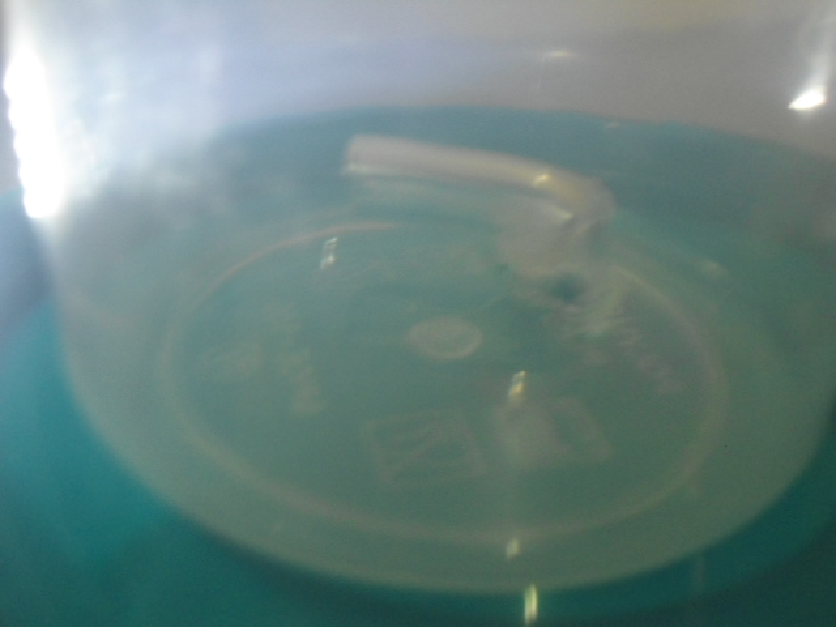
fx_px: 1063
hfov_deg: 42.9
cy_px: 314
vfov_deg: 32.9
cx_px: 418
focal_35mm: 44
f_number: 3.5
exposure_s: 1/8
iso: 400
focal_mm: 7.9
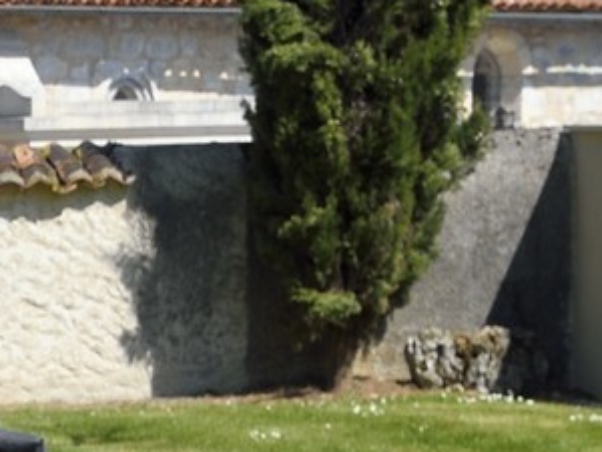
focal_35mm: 205
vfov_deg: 7.2
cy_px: 395
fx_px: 3565
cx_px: -865
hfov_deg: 8.7
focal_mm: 40
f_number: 11
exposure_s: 1/250
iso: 200
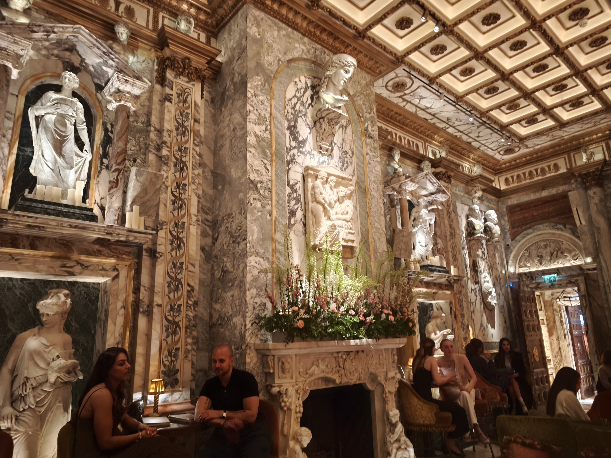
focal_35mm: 23
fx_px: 406
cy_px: 229
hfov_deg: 73.9
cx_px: 306
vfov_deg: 58.9
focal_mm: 6.57
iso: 6400
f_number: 1.6
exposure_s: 1/10
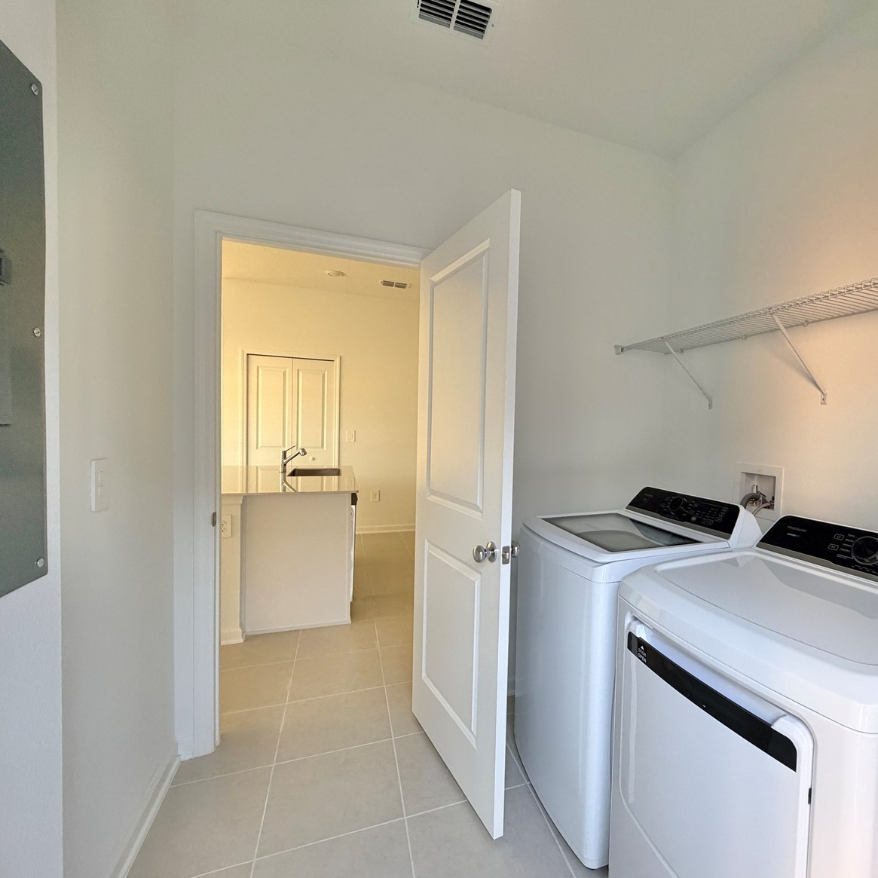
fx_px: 488
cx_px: 549
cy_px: 447
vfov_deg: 84.0
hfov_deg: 82.4
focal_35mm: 17
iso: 320
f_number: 2.2
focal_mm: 2.22
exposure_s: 1/121
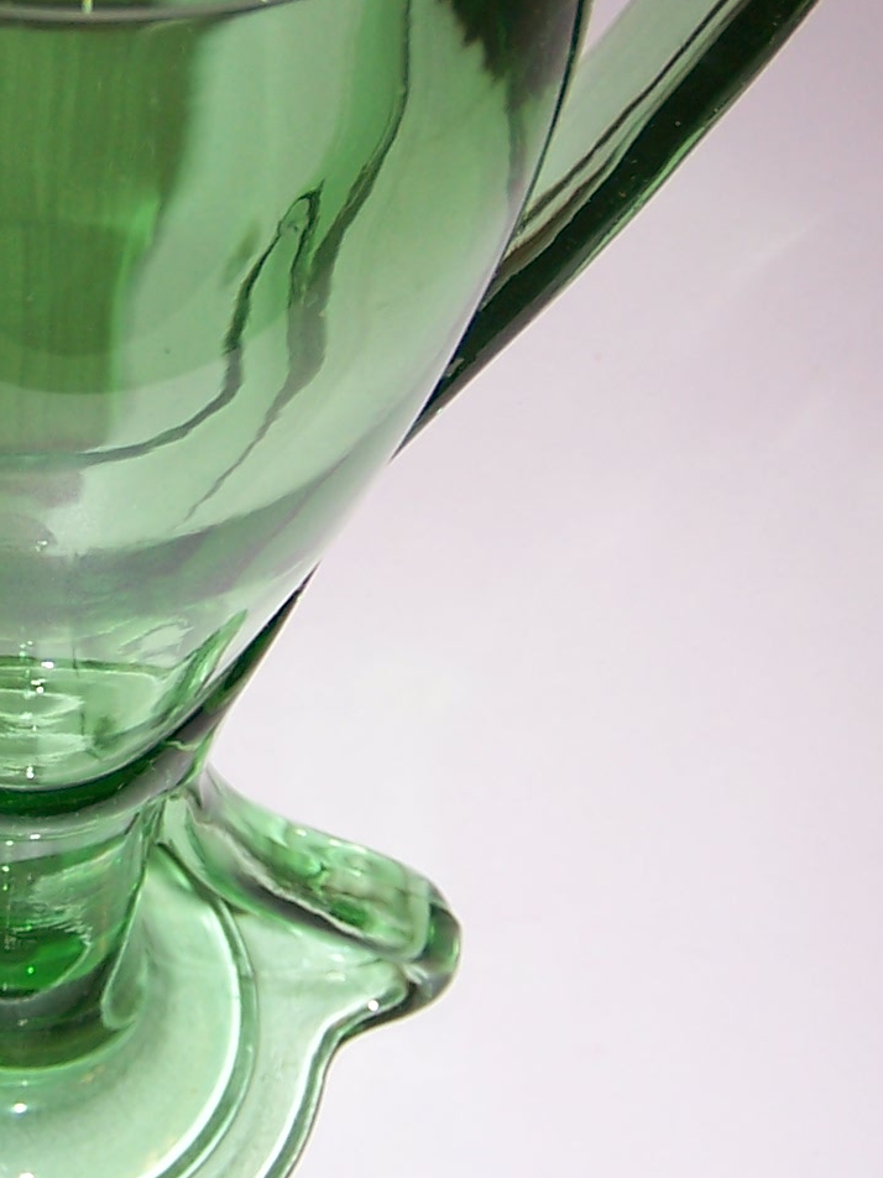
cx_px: -2
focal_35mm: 92
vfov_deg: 21.3
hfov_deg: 15.8
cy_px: 429
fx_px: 3129
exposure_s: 1/60
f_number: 2.8
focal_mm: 6.3
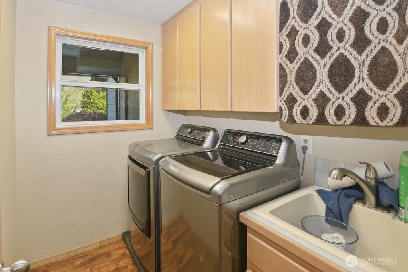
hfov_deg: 96.8
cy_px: 136
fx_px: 181
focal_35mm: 16
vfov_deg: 73.7
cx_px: 204
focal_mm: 11
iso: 320
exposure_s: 1/5
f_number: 10
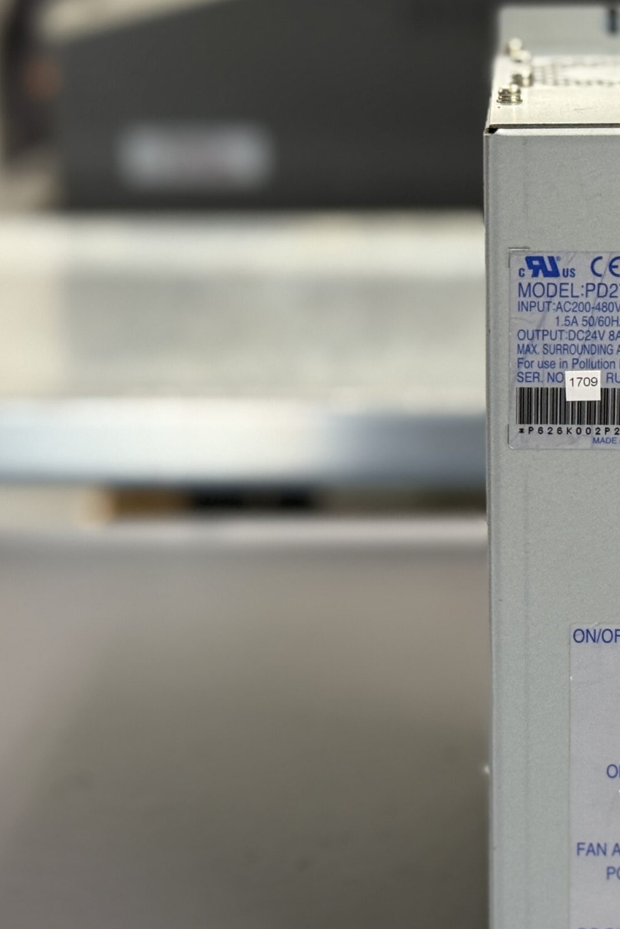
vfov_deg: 23.6
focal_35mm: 86
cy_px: 498
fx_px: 2221
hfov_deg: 15.8
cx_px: 491
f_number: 1.78
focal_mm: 6.76
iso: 250
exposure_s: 1/50
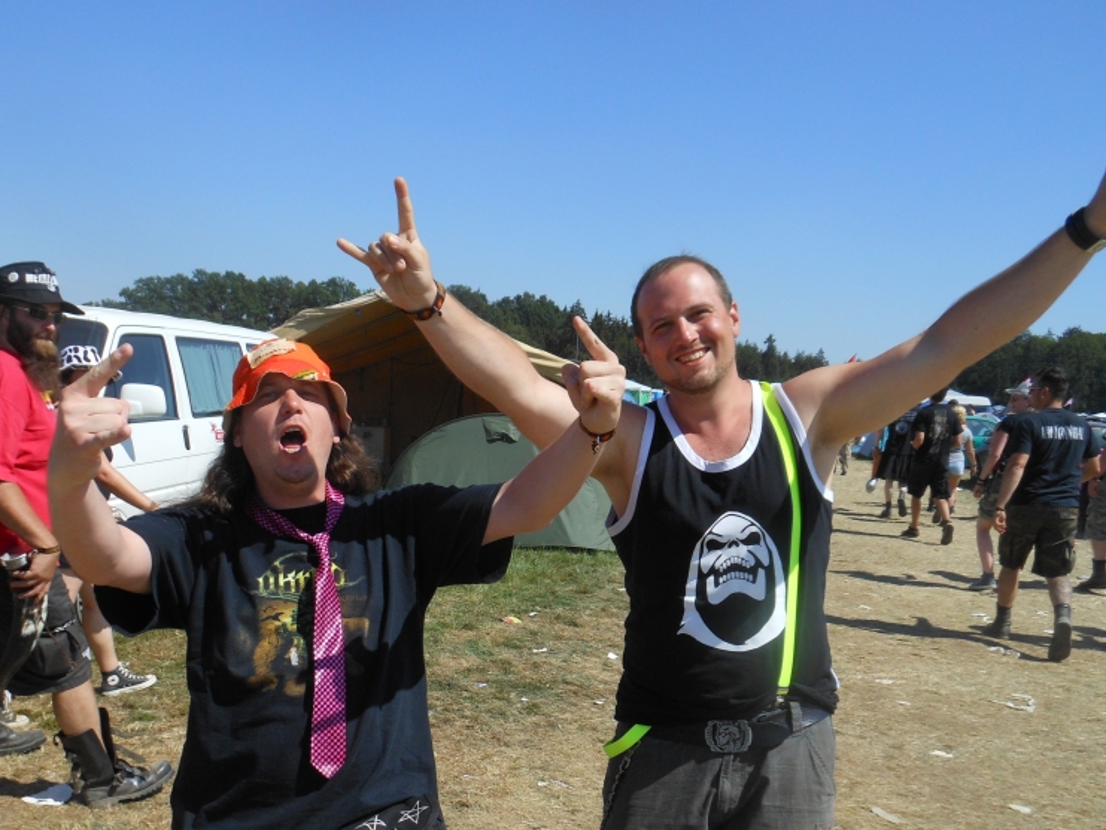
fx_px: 1023
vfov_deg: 44.0
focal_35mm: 32
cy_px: 485
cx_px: 496
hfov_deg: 56.7
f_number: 3.2
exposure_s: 1/1250
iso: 80
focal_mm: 4.5
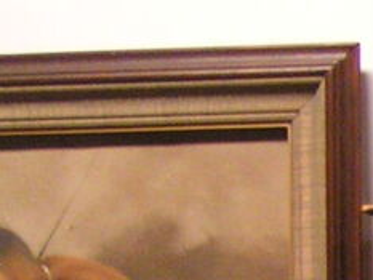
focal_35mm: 150
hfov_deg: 11.2
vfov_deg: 9.0
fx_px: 1617
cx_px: 870
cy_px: 646
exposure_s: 1/10
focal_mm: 4.4
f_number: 2.8
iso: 200
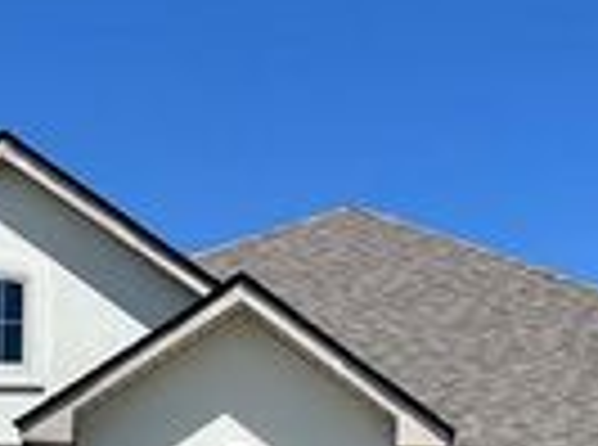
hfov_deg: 20.1
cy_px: 678
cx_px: 283
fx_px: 1688
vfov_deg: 14.0
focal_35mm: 98
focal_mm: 5.7
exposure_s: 1/7463
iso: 50
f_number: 1.5
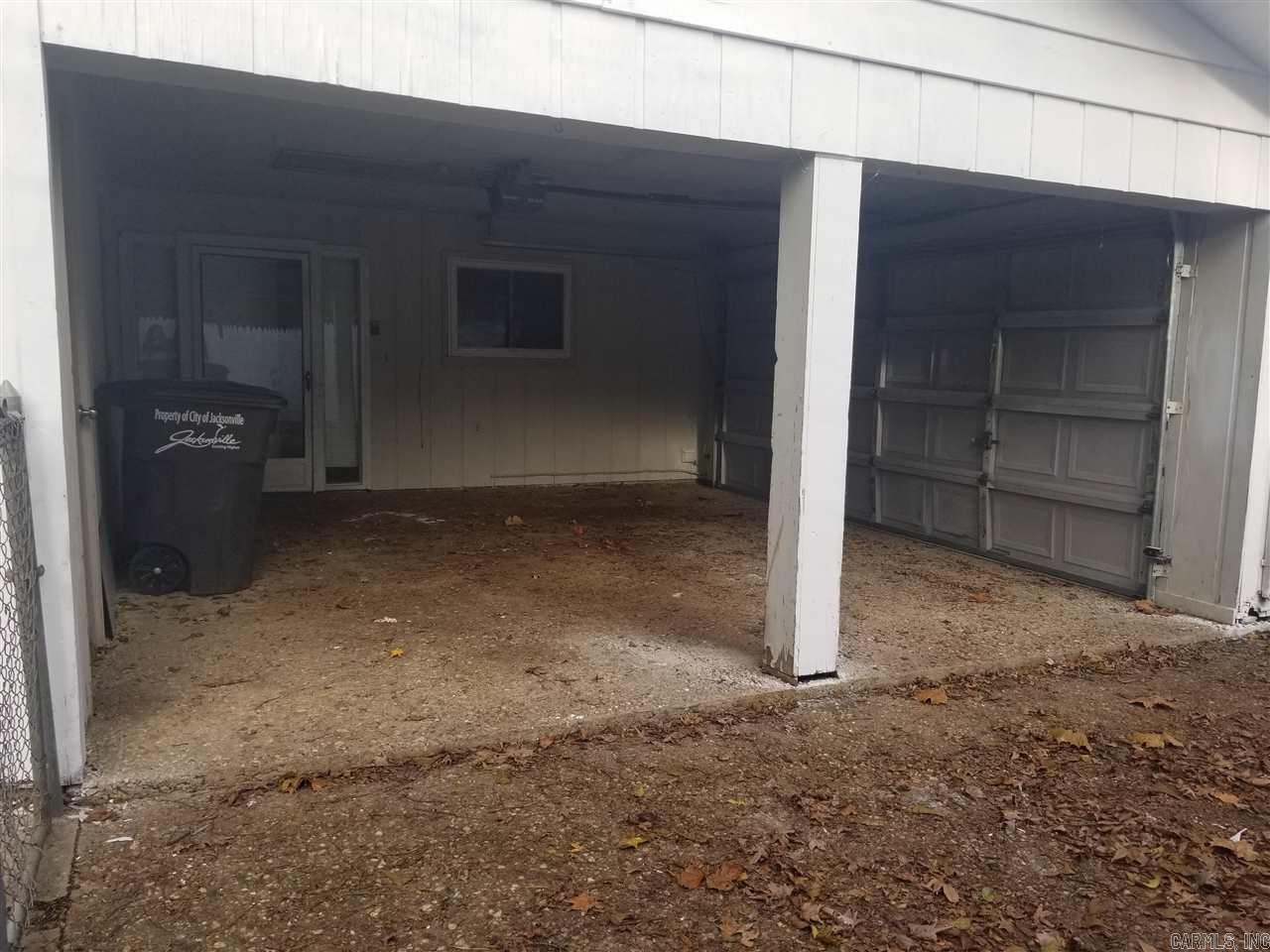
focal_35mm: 26
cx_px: 635
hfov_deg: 67.3
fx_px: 954
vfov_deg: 53.1
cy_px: 476
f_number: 1.7
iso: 50
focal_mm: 4.25
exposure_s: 1/366
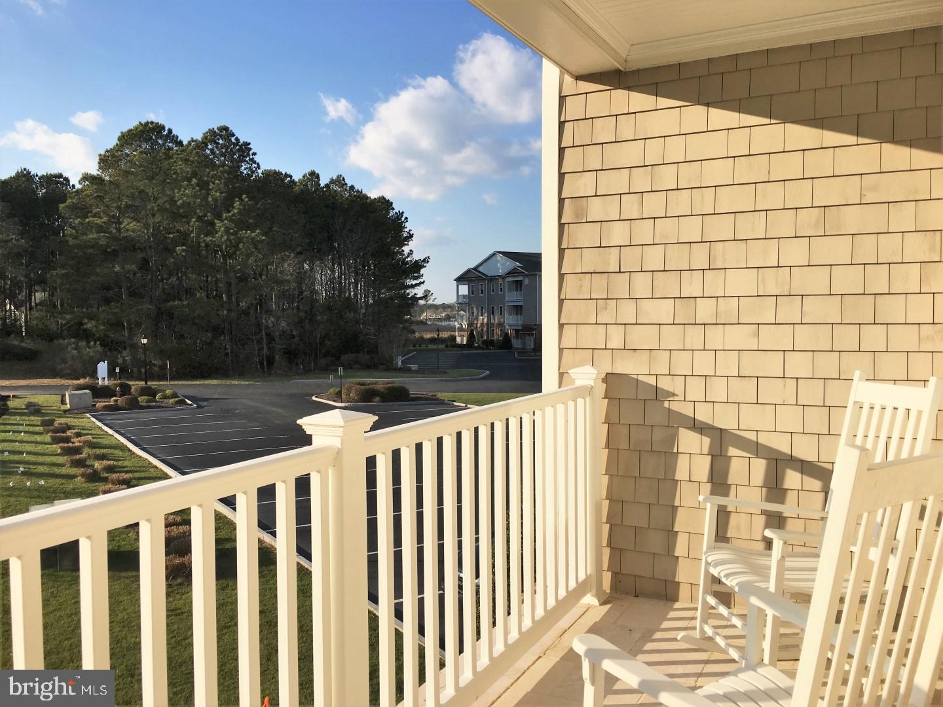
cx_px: 472
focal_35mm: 29
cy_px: 354
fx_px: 790
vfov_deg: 48.2
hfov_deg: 61.7
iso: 25
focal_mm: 4.15
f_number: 2.2
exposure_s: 1/2262
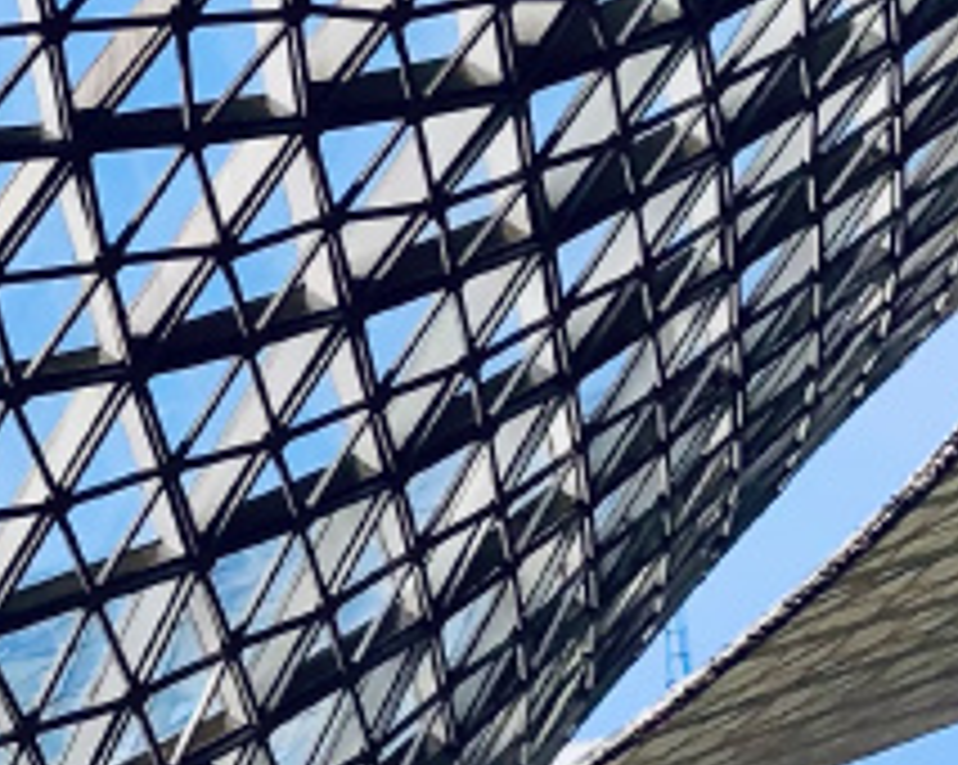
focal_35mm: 154
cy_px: 639
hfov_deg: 11.4
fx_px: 4362
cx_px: -927
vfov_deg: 10.0
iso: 20
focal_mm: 4
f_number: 1.8
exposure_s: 1/2825
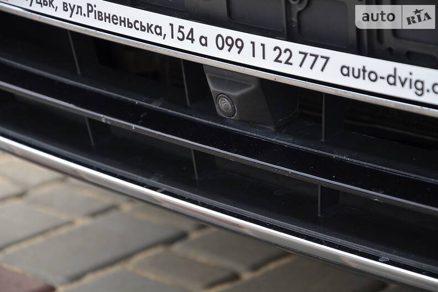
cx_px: 221
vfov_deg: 8.6
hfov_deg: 12.9
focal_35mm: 160
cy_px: 145
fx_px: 1941
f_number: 6.3
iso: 200
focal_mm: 105
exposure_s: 1/160
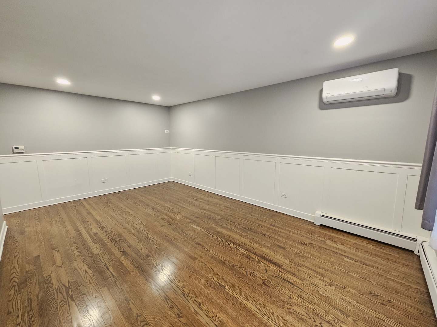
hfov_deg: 106.2
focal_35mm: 13
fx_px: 164
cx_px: 218
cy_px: 164
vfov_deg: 89.9
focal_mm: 2.2
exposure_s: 1/30
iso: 400
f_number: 2.2
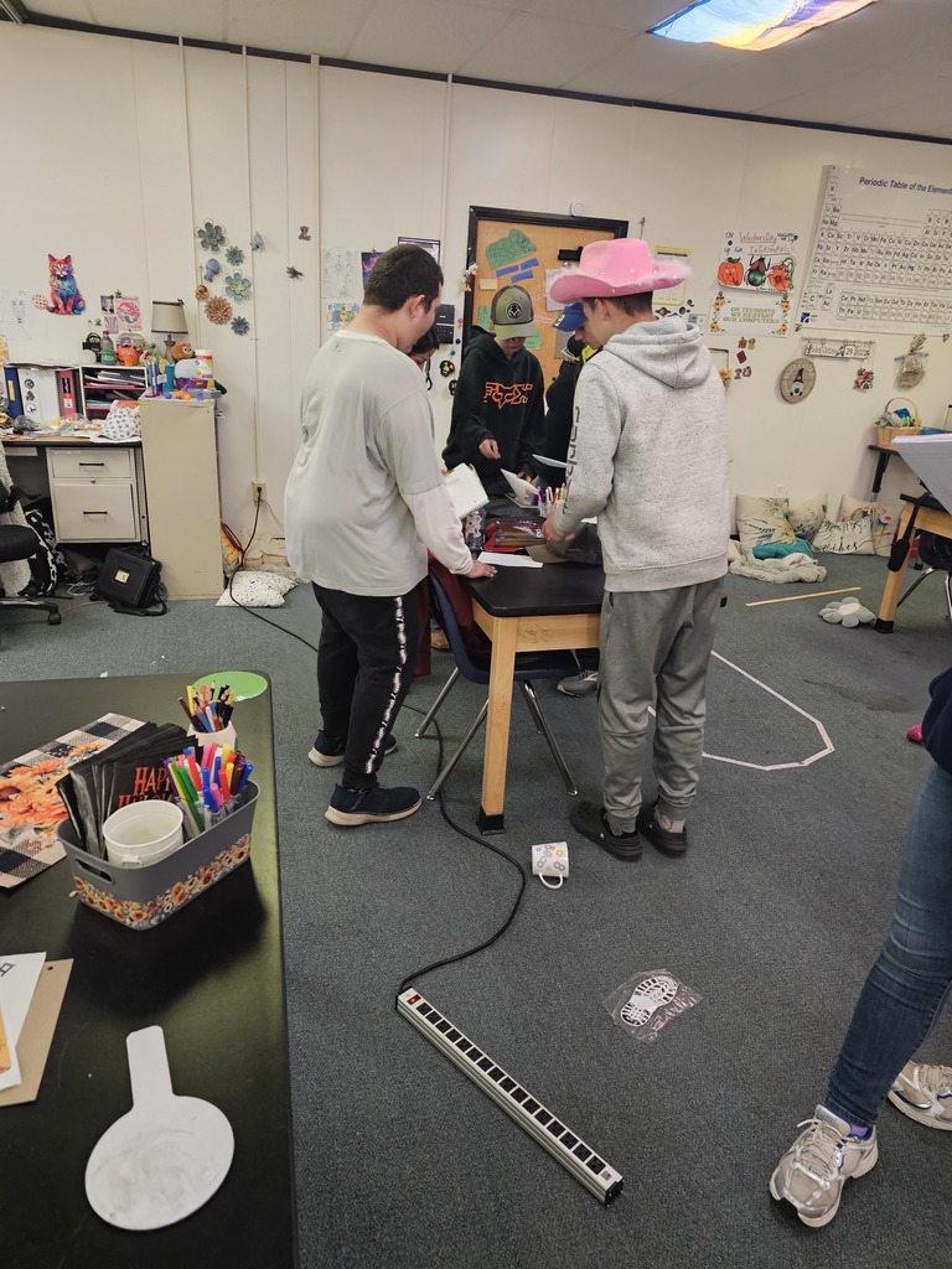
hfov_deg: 58.9
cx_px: 476
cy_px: 634
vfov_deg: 73.9
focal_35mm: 23
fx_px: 843
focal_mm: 6.3
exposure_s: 1/120
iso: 640
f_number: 1.7
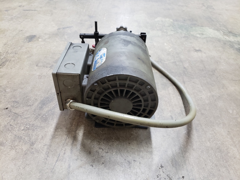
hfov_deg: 67.3
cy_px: 90
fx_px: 180
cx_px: 120
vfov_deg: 53.1
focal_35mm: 26
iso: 250
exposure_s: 1/20
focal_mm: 4.3
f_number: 1.5
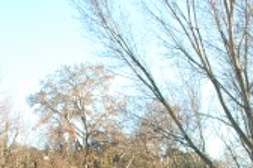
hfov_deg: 16.2
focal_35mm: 126
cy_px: 277
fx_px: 885
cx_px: 87
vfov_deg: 10.4
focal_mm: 22
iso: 200
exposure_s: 1/125
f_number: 5.6
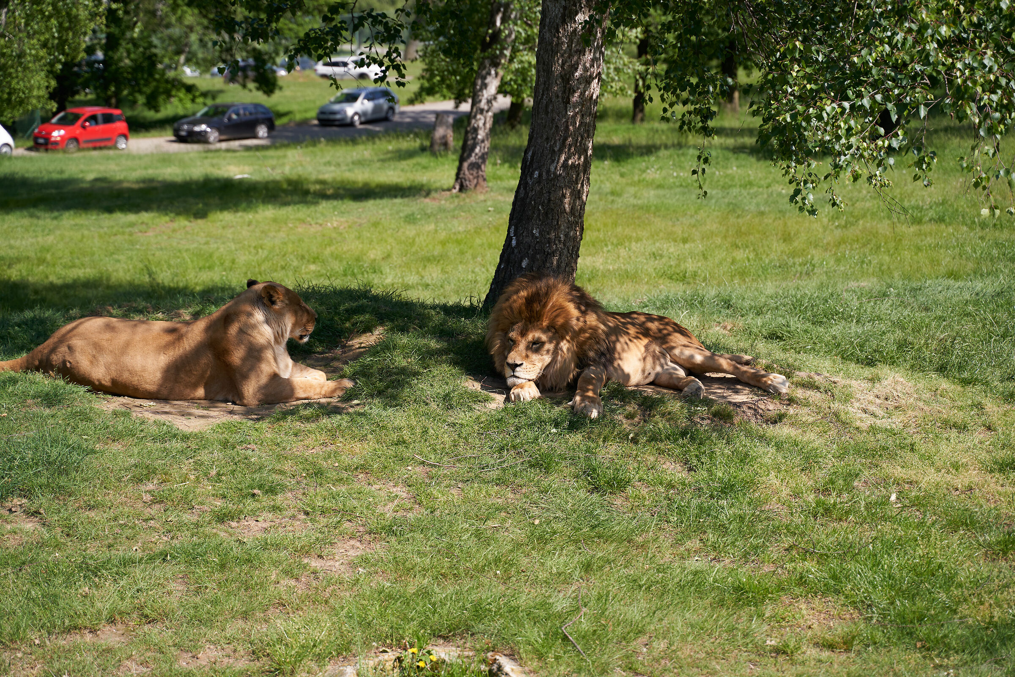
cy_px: 338
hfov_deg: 27.0
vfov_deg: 18.2
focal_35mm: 75
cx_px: 508
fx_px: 2114
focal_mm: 75
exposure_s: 1/800
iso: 100
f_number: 4
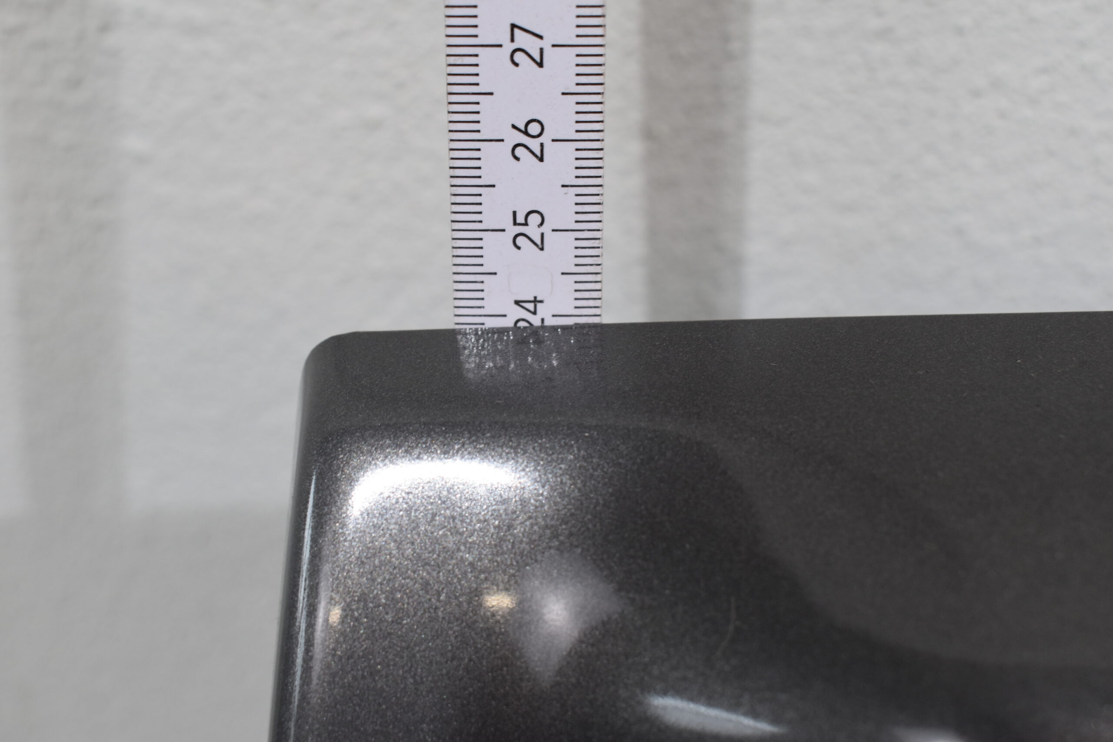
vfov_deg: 26.5
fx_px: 1577
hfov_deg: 38.9
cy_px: 371
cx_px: 556
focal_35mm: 51
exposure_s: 1/60
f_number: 7.1
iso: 400
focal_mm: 34
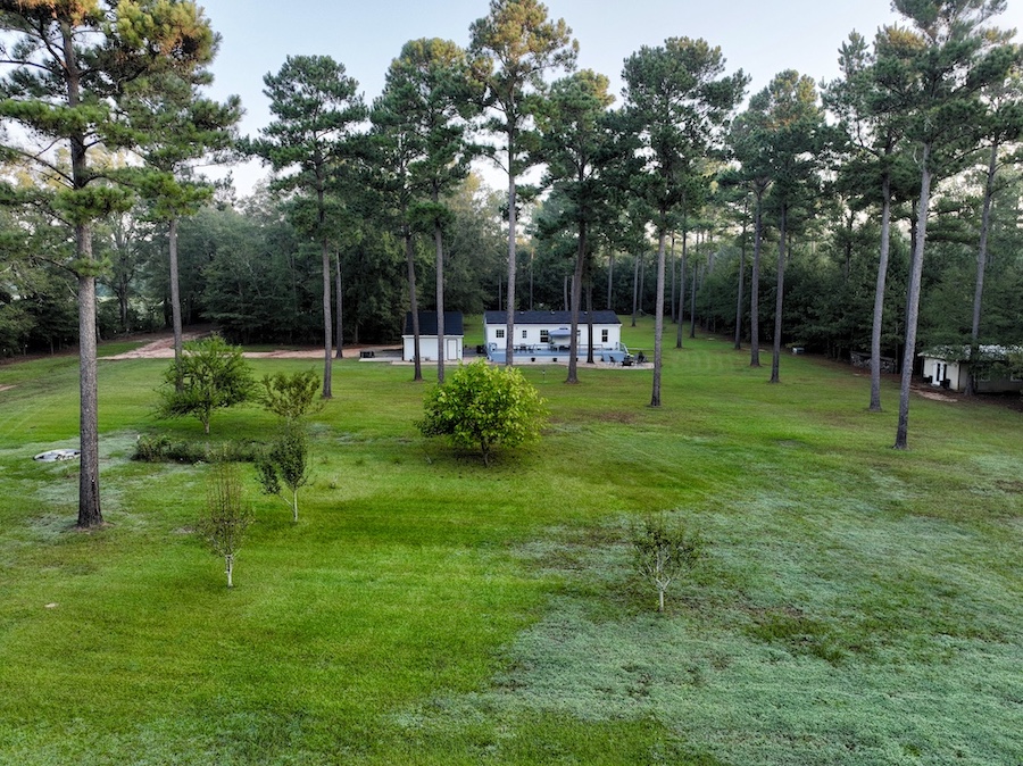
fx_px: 709
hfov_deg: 71.6
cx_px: 512
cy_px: 383
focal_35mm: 24
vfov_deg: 56.8
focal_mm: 12.29
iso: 400
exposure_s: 1/240
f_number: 2.8
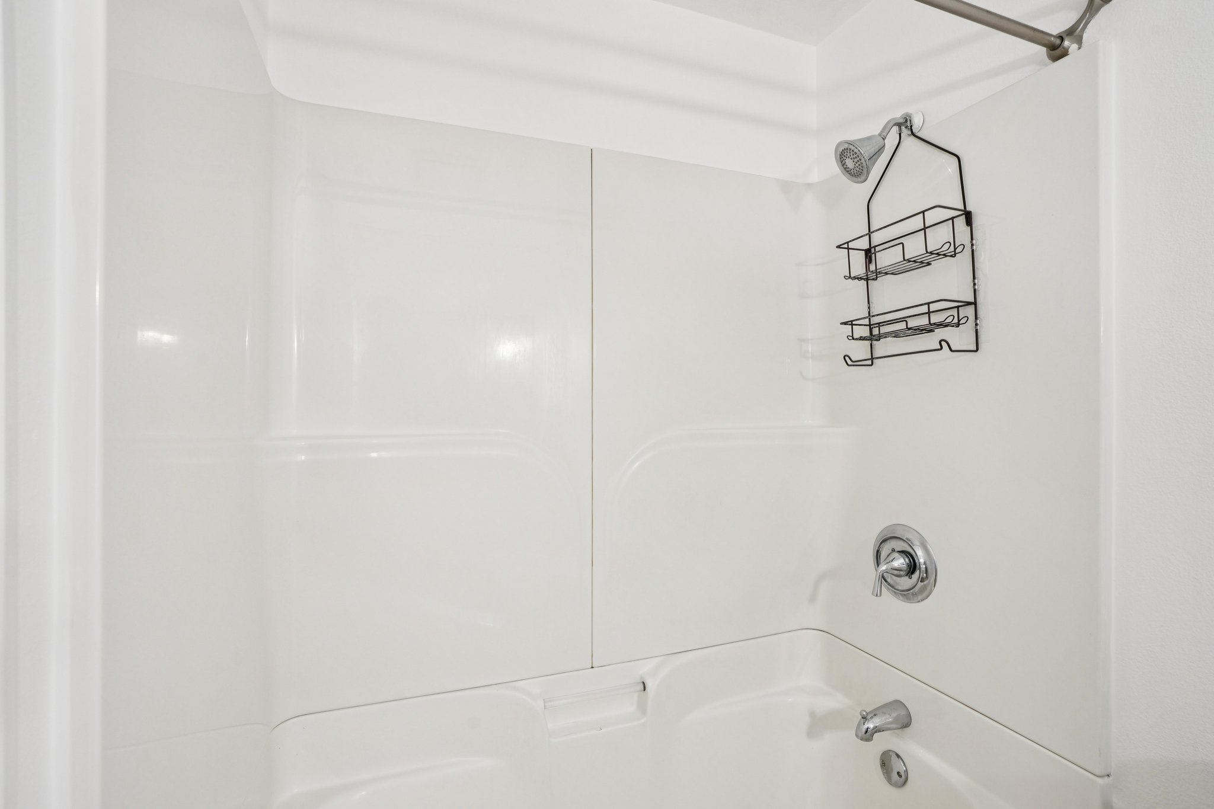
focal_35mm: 16
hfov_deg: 96.7
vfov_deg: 73.7
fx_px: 539
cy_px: 404
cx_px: 607
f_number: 8
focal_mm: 16
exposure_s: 1/8
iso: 400
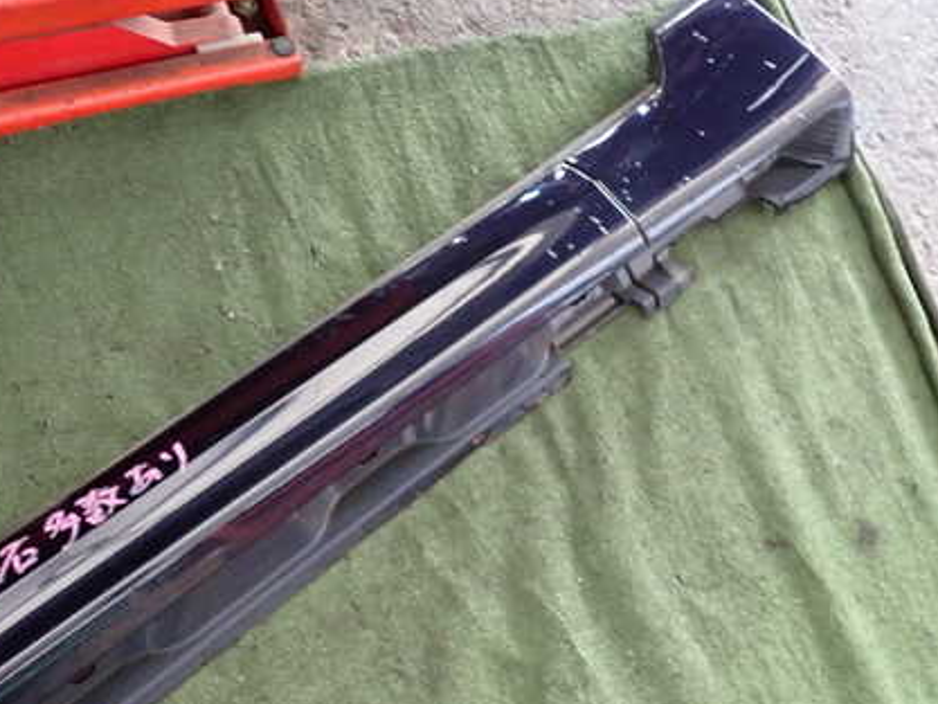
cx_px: 461
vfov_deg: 39.7
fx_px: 976
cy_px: 326
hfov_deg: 51.3
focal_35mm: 36
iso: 640
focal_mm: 4.5
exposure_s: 1/30
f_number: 2
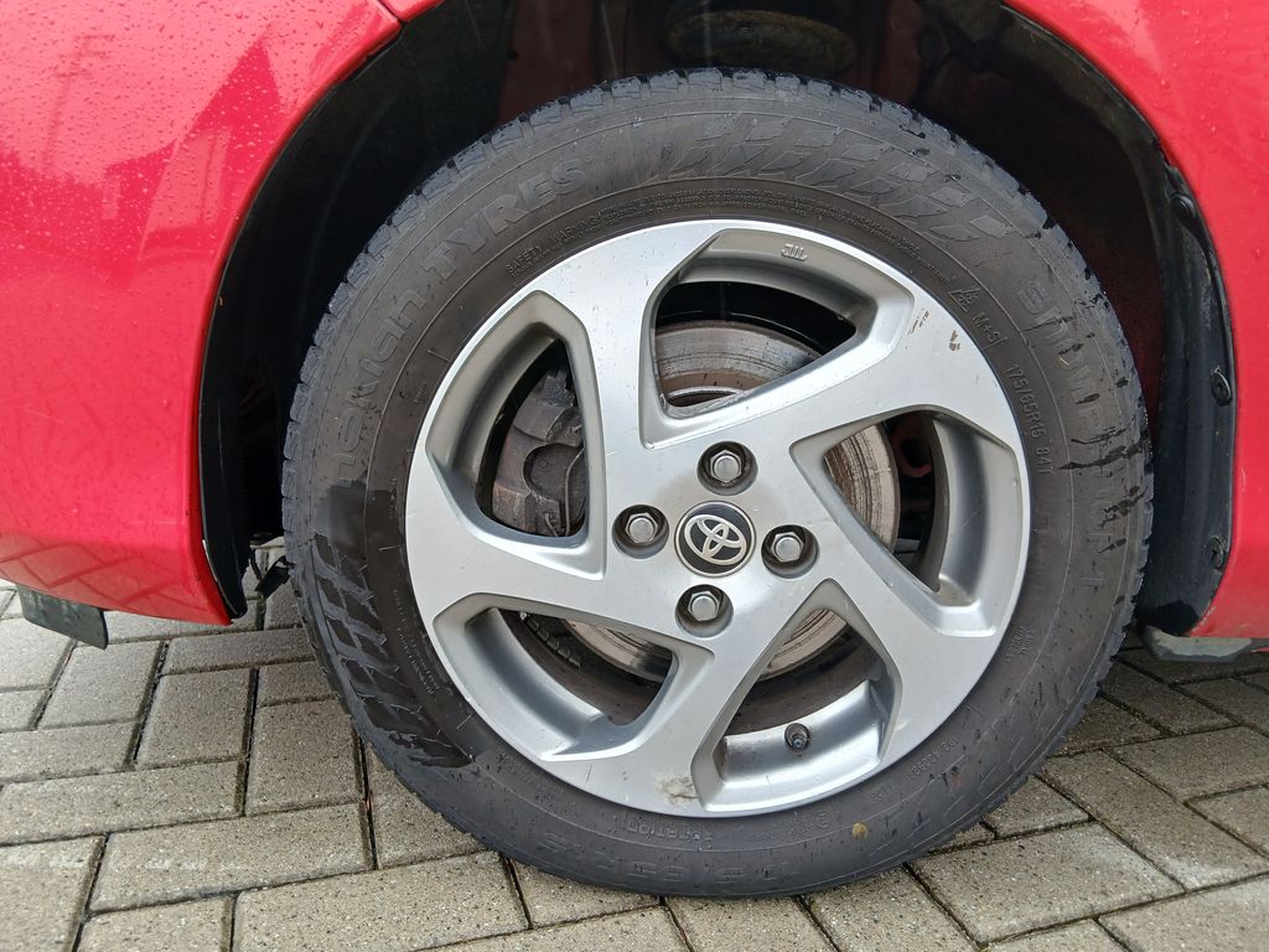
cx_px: 634
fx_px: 953
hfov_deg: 67.3
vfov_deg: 53.1
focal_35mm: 26
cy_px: 476
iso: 40
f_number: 1.8
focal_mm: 3.98
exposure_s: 1/50
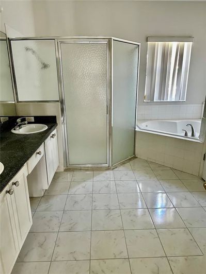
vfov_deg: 71.6
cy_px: 137
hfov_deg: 56.8
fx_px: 190
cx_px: 103
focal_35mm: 24
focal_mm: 6.86
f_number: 1.78
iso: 800
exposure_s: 1/60
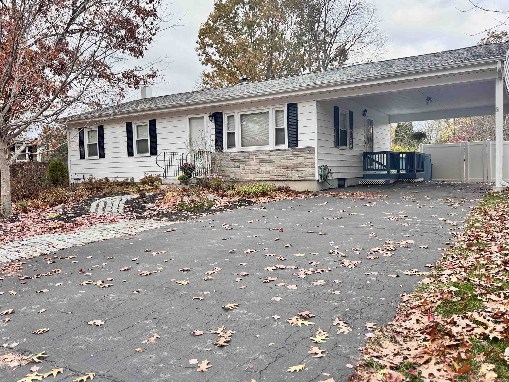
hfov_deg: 63.3
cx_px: 279
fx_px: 412
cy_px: 193
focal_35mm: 28
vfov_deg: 49.7
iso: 80
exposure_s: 1/419
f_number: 1.78
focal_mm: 6.76
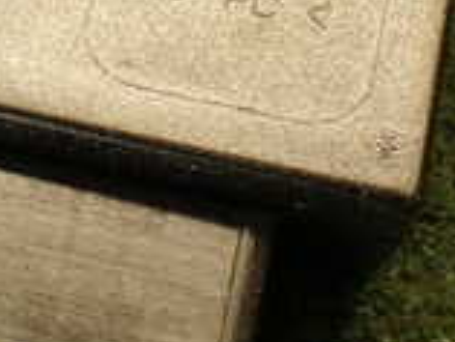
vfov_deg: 11.9
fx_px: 1605
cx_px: -122
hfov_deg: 15.4
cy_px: -75
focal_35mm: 122
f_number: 2.4
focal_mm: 5.79
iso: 200
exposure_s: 1/30
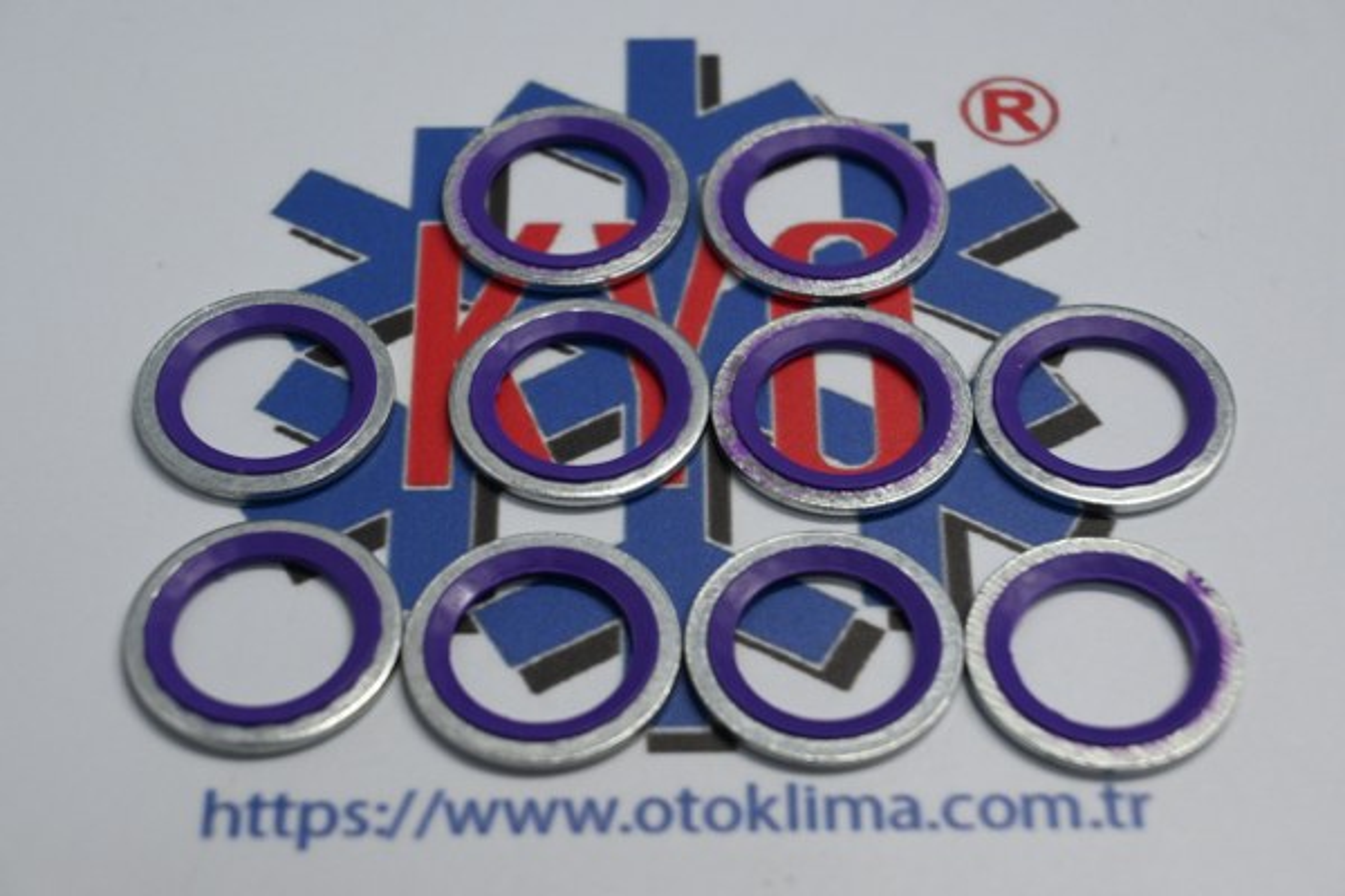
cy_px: 448
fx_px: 2802
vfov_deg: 18.2
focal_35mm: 75
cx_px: 672
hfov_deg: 27.0
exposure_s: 1/125
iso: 1250
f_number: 6.3
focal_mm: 50
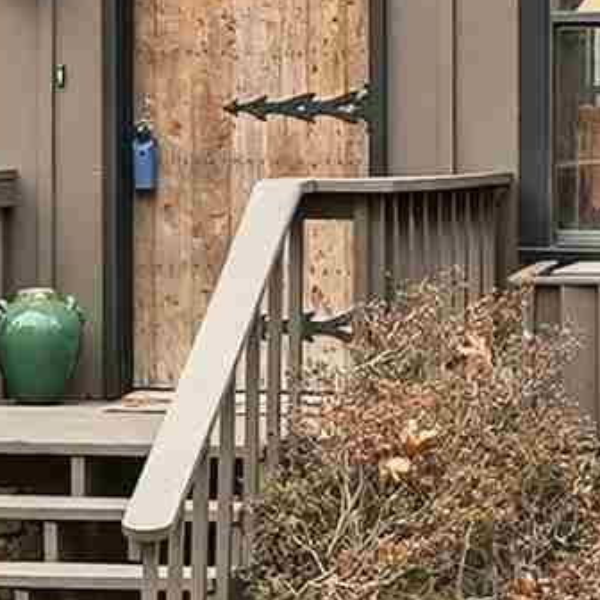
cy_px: -89
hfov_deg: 7.2
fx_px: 4765
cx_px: 257
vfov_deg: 7.2
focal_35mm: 243
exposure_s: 1/250
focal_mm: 32
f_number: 8
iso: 250
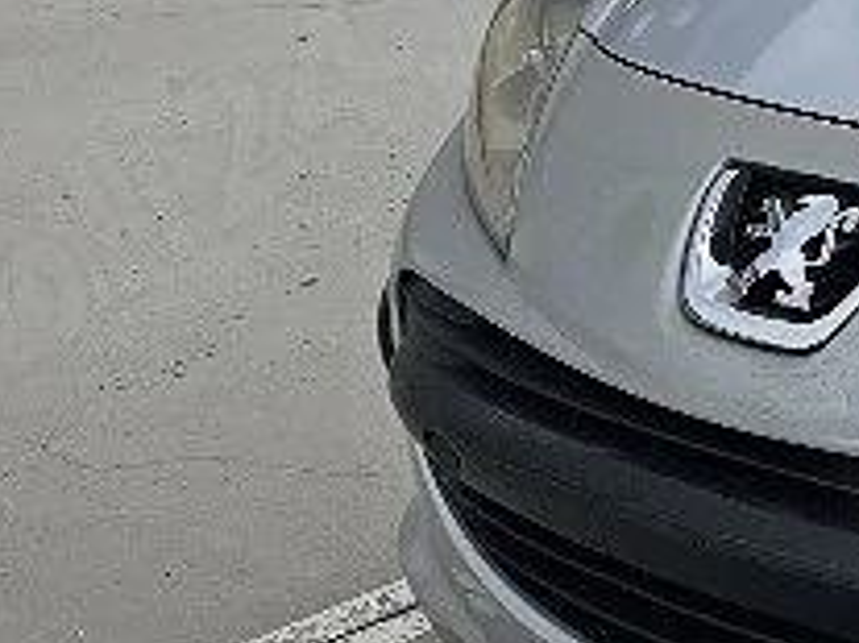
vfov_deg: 13.3
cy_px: 224
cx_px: 1531
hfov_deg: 15.4
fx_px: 2753
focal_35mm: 111
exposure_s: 1/435
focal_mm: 5.4
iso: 25
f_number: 1.8
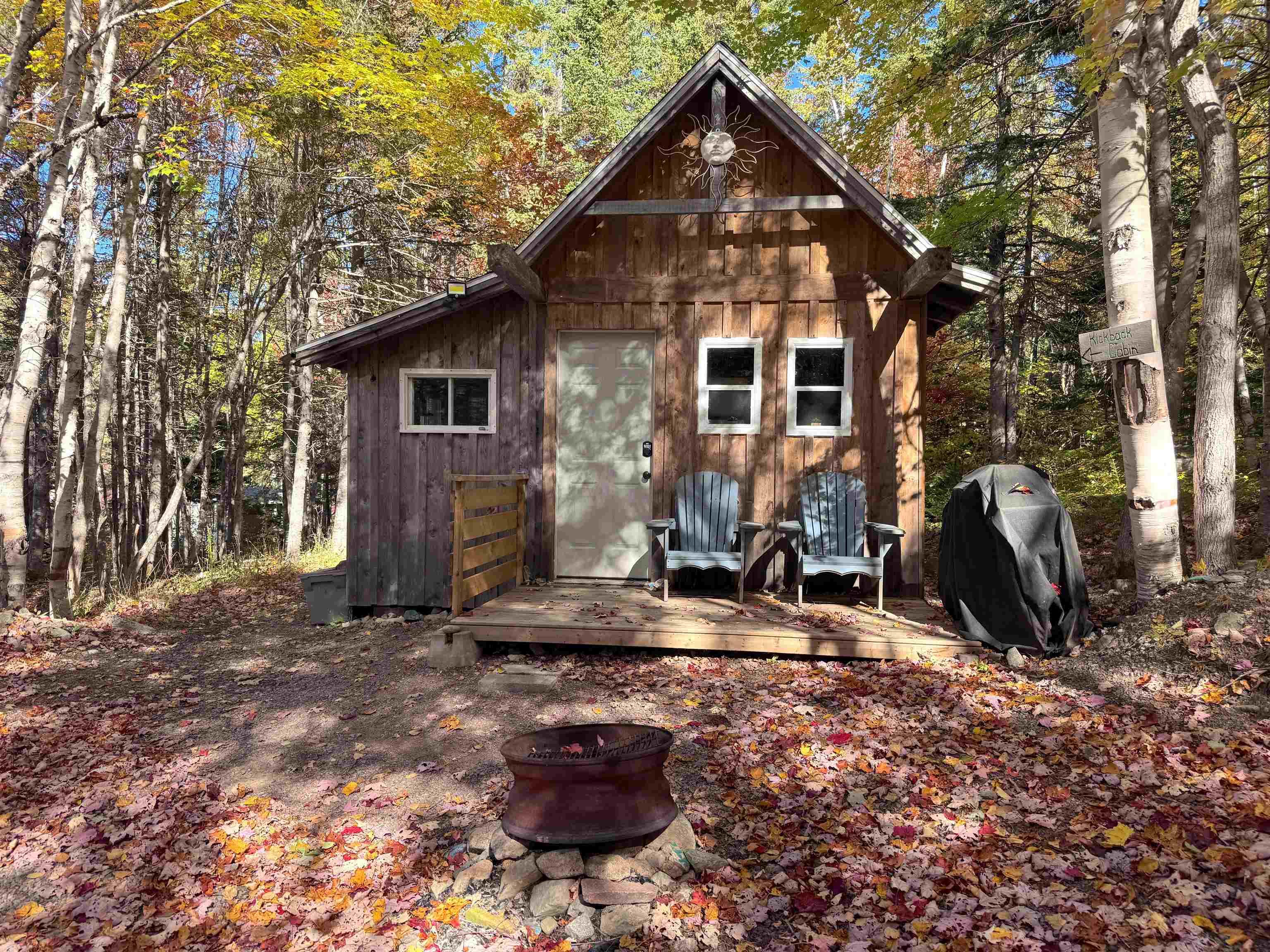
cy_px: 476
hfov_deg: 71.6
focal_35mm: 24
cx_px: 635
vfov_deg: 56.8
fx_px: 881
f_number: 1.78
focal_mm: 6.76
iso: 80
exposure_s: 1/664
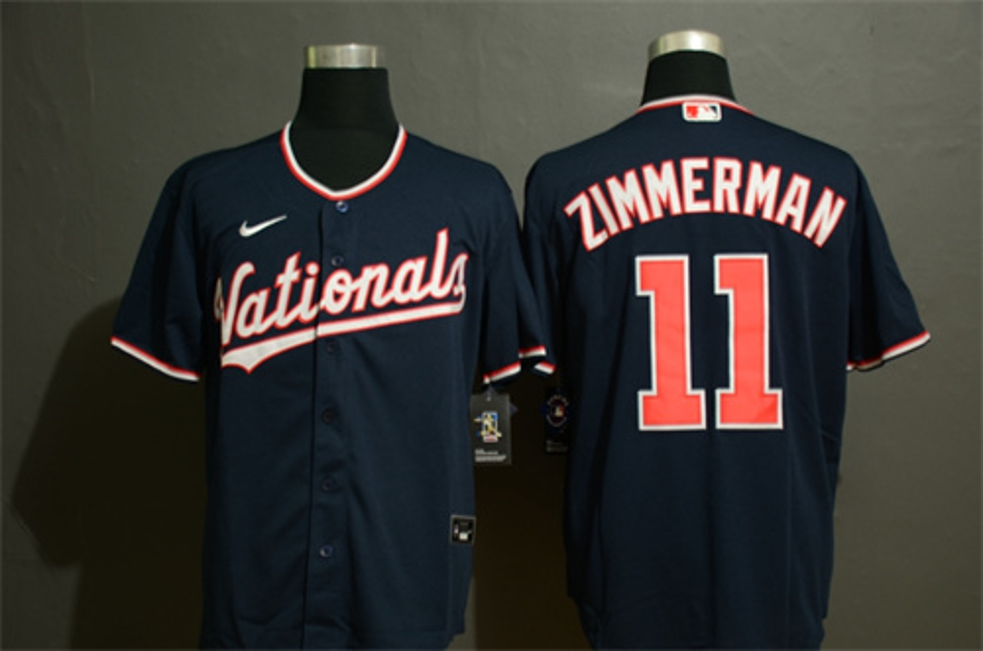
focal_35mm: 63
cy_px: 326
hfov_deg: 32.0
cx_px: 492
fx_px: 1716
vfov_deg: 21.5
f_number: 4.5
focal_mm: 42
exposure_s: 2
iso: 100
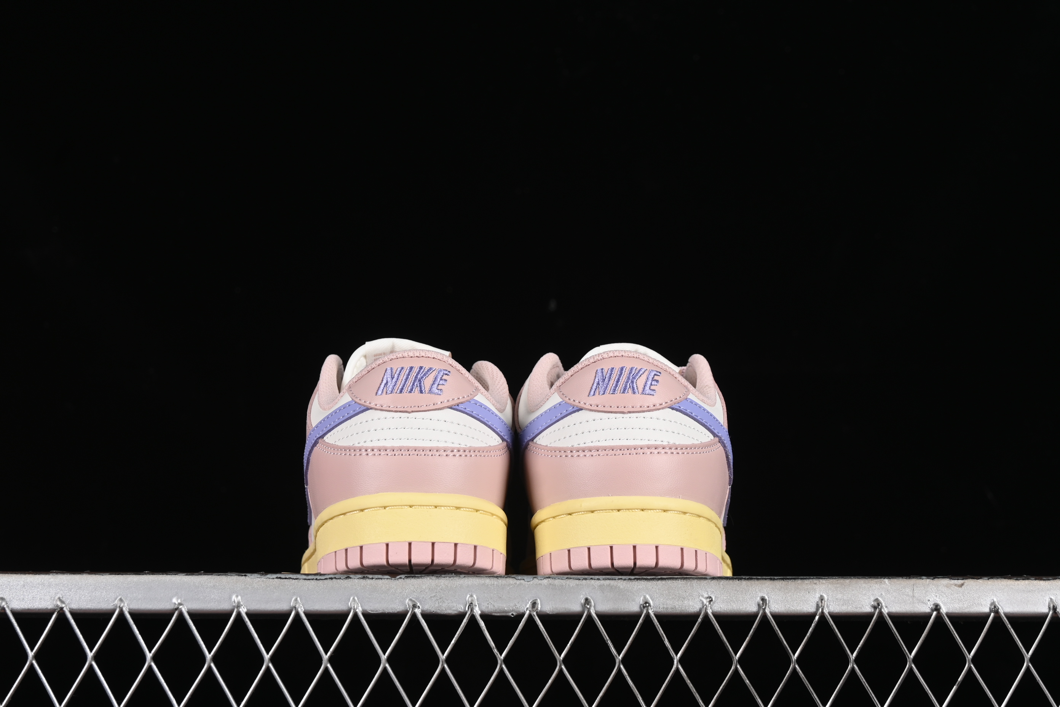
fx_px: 2208
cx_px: 530
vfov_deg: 18.2
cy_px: 354
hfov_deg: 27.0
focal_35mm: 75
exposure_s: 1/80
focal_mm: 50
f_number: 8
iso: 160
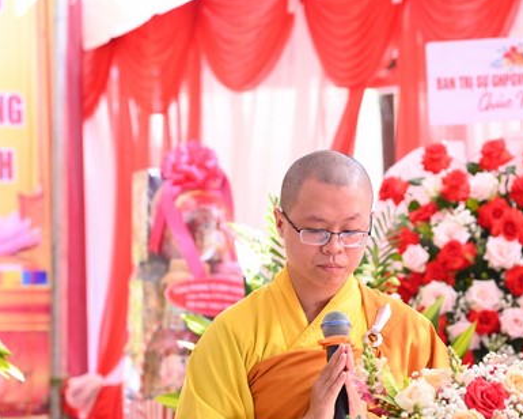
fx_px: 2941
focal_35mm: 190
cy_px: 288
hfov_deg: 10.2
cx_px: 353
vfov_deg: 8.1
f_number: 4.5
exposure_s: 1/250
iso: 1000
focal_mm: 120
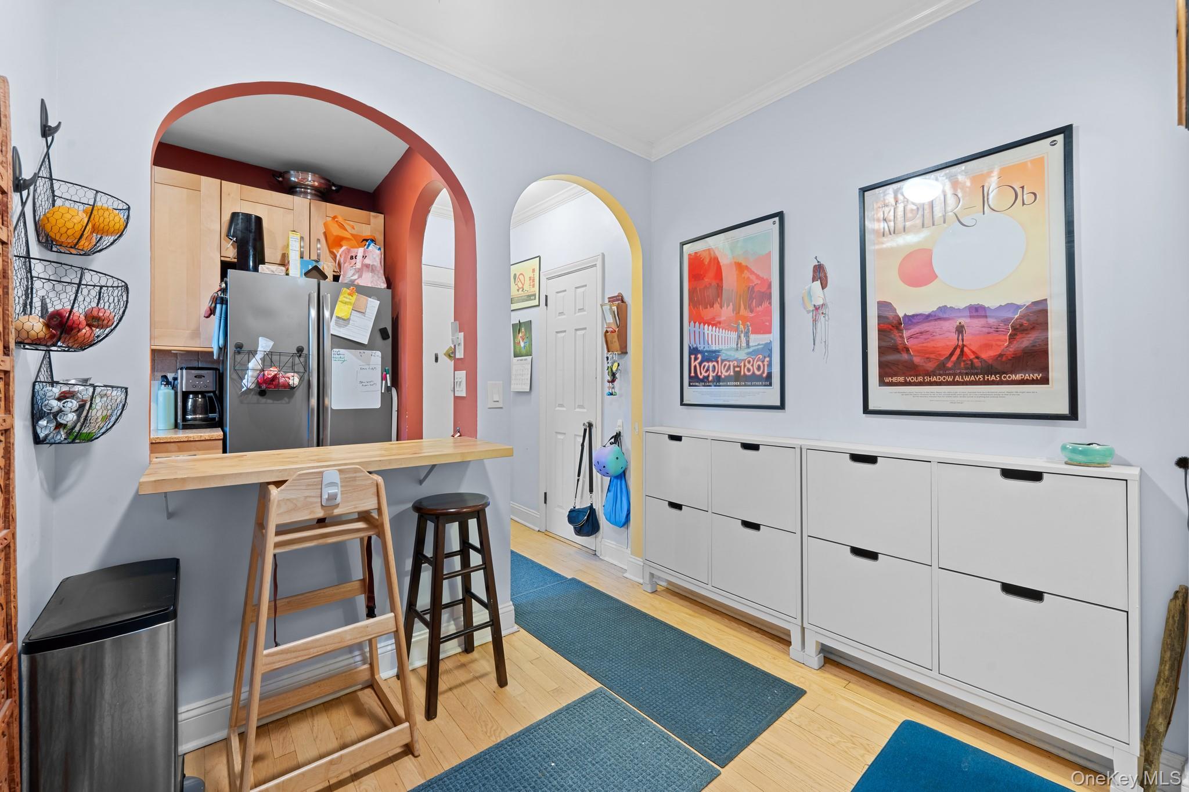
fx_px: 462
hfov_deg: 104.3
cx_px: 594
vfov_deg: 81.2
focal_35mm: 14
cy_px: 396
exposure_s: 1.3
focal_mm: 14
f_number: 10
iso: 400
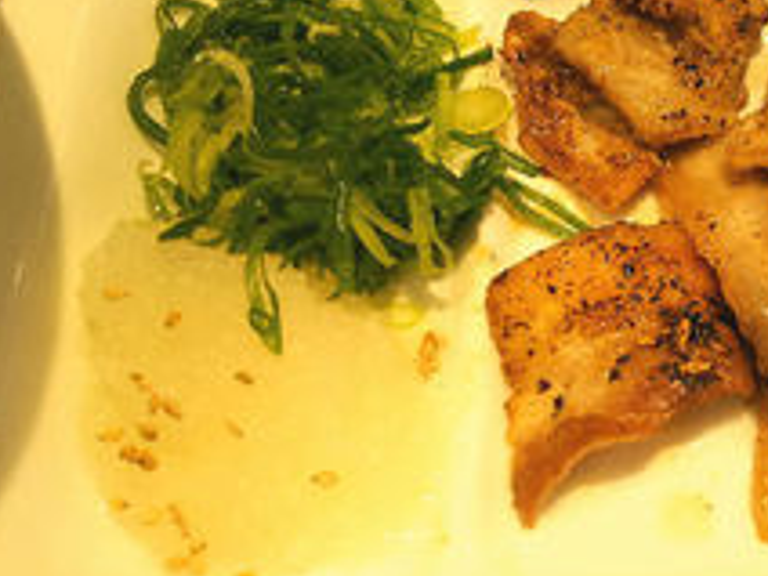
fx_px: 1131
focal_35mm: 51
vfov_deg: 28.6
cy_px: 290
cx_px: 703
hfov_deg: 35.1
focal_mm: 4.2
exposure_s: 1/120
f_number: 1.9
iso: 32
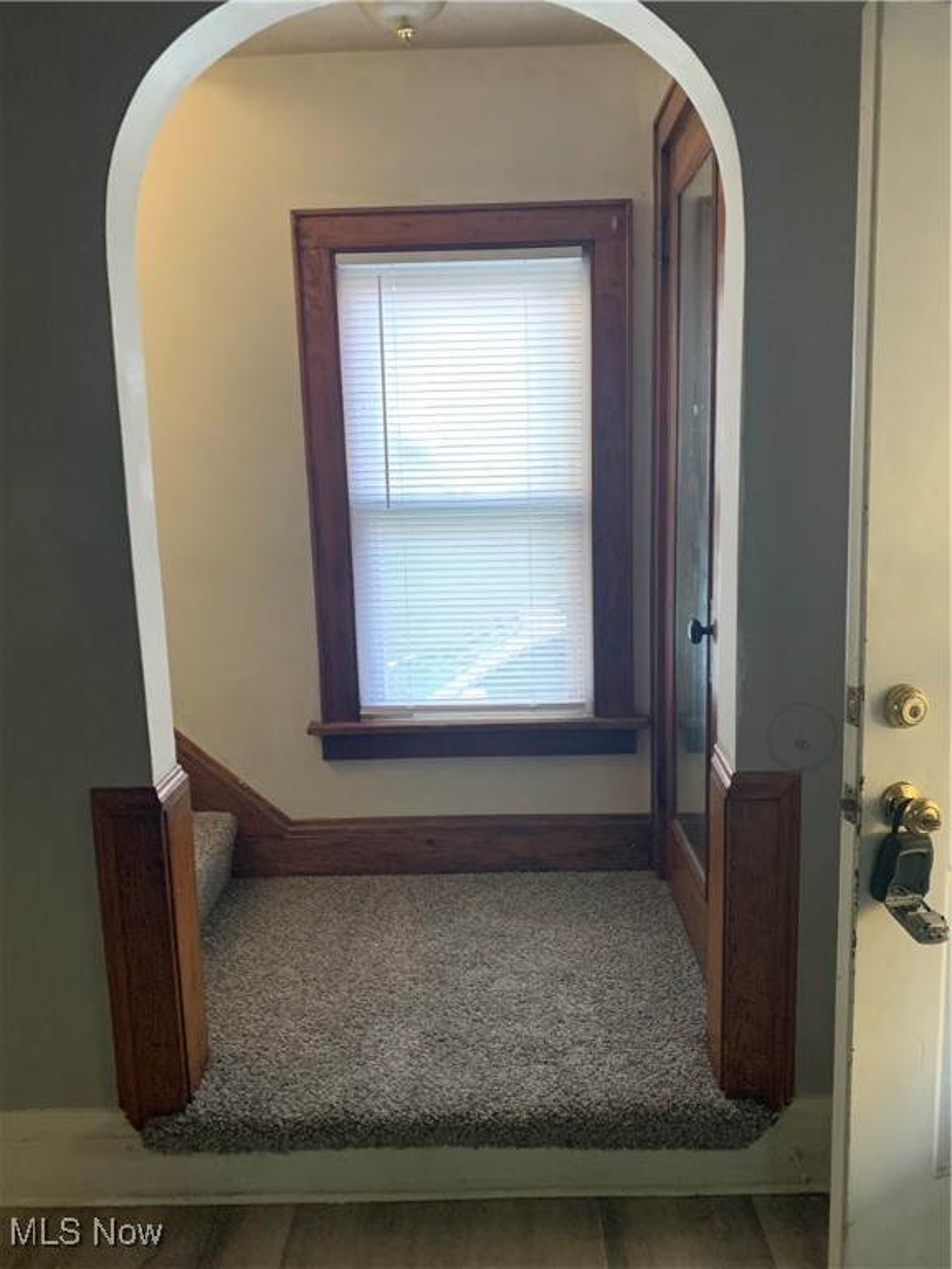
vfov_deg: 67.3
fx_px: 953
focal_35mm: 26
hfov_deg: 53.1
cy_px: 634
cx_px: 476
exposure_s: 1/60
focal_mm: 4.25
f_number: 1.8
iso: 250
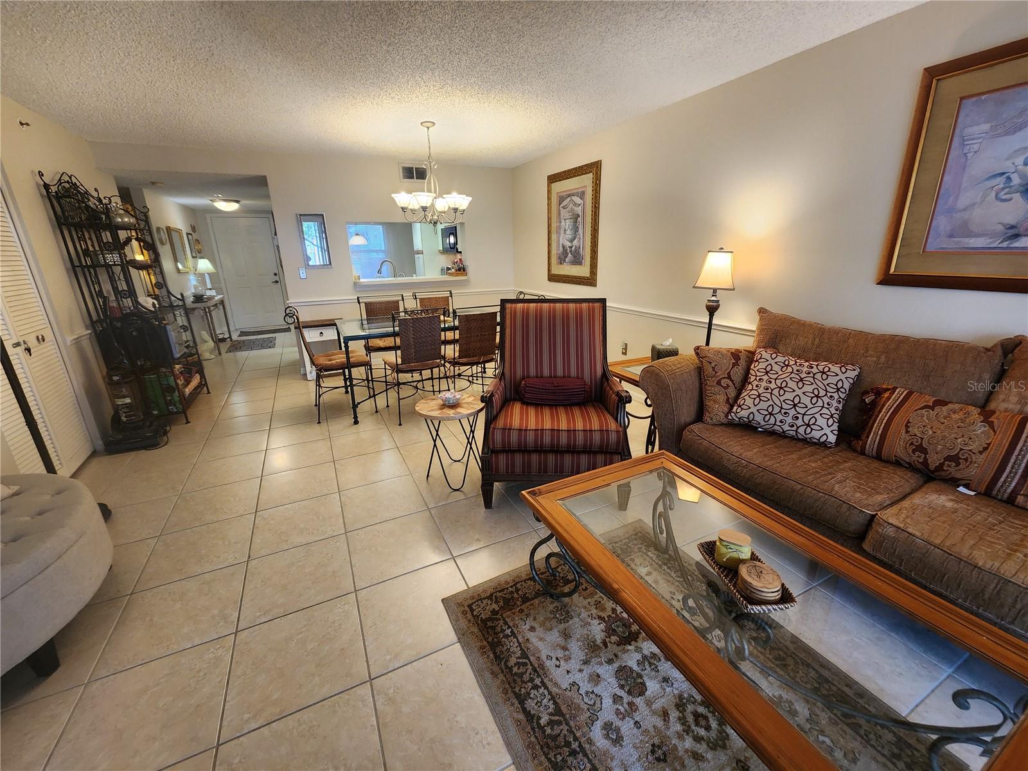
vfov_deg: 89.9
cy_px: 386
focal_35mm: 13
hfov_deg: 106.2
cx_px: 514
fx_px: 386
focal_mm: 2.2
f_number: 2.2
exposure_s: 1/60
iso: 200
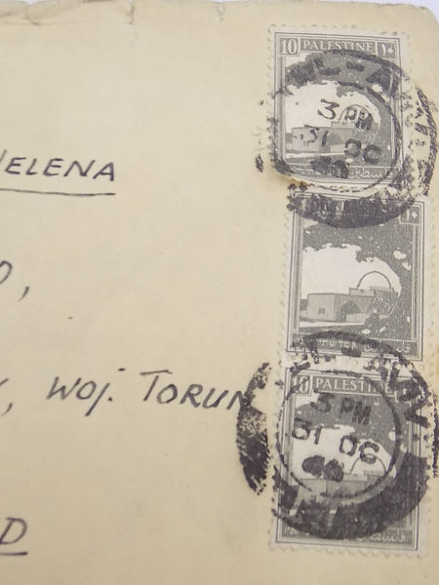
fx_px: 626
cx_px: 220
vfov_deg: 50.1
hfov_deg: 38.7
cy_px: 292
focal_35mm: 37
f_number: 3.5
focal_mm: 6.6
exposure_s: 1/400
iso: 200
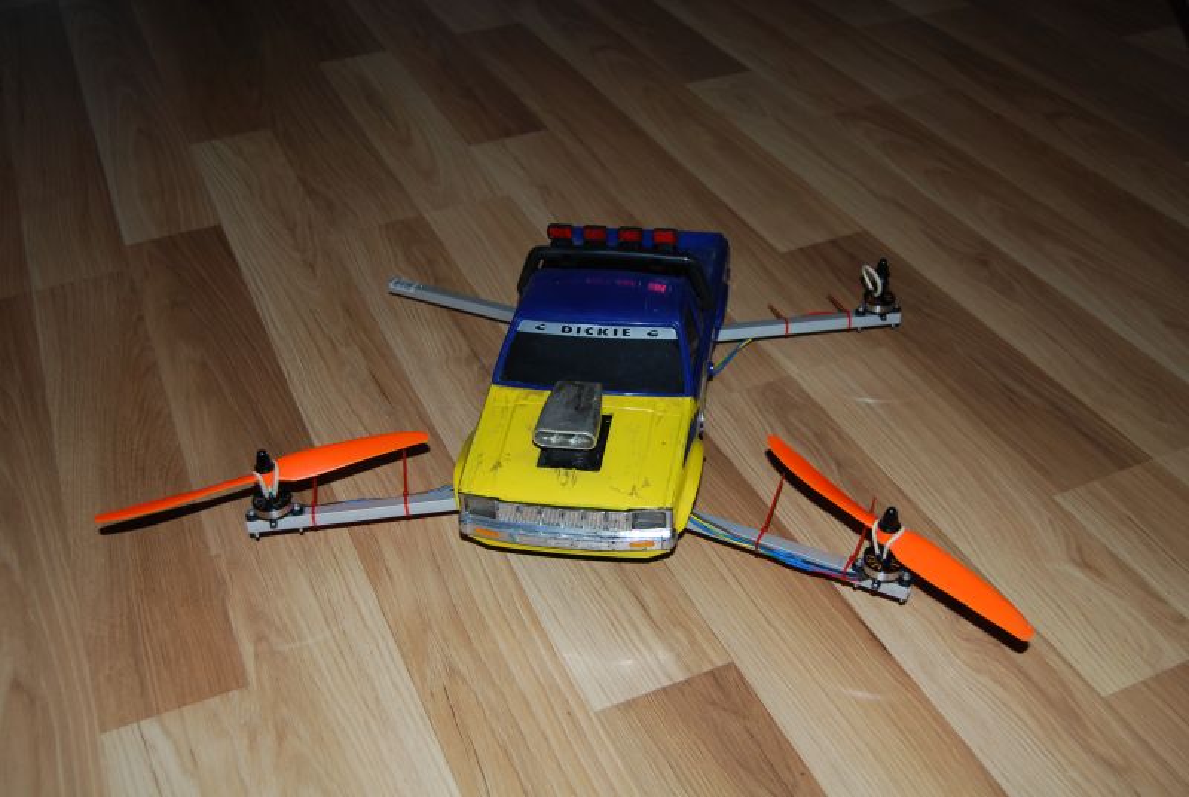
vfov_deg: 34.3
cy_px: 398
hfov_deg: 49.5
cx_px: 594
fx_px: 1290
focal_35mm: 39
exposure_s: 1/60
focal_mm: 26
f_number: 4
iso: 200
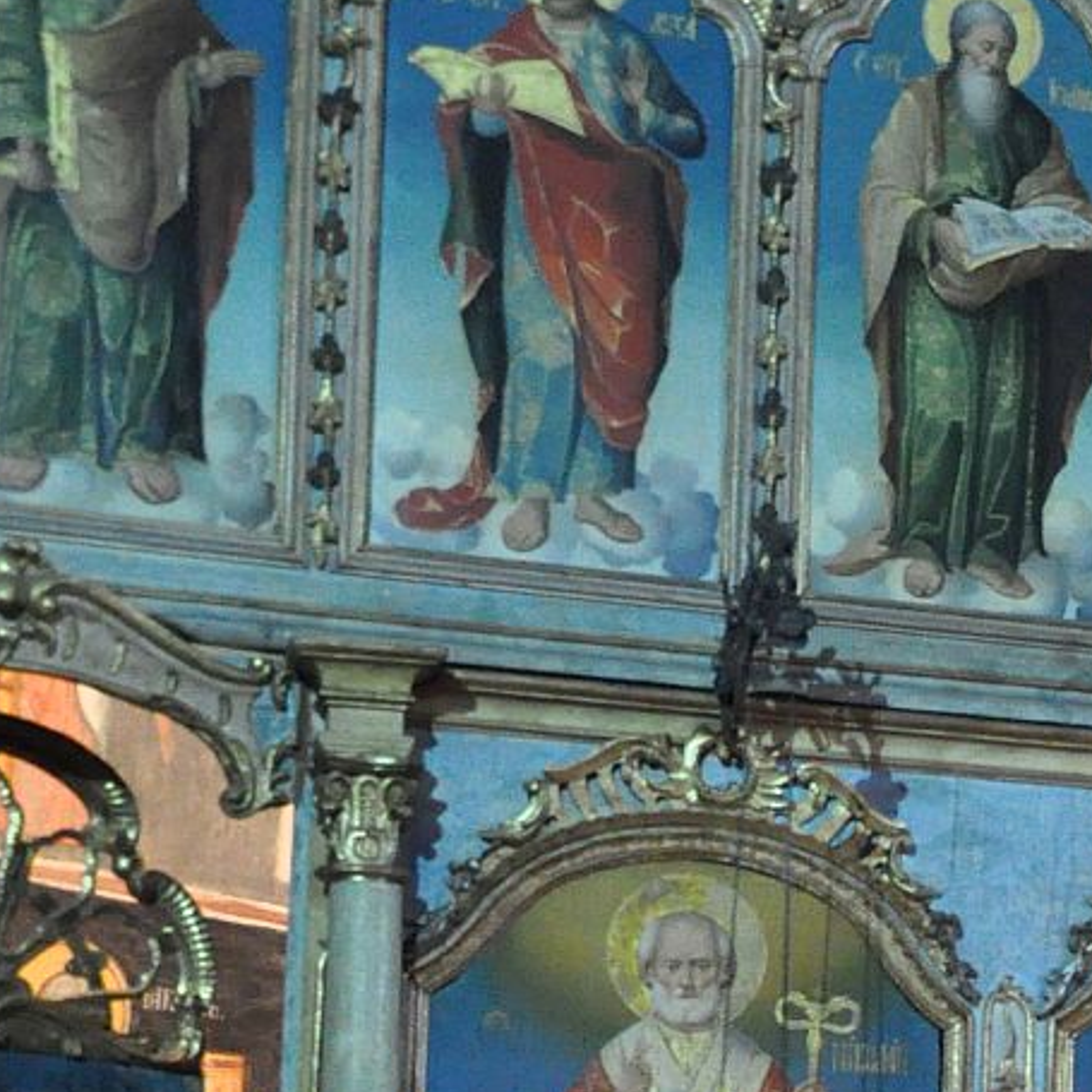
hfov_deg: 13.3
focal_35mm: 121
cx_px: 1822
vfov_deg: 14.0
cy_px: 1255
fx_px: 4319
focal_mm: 24
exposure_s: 1/25
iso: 3200
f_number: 3.8
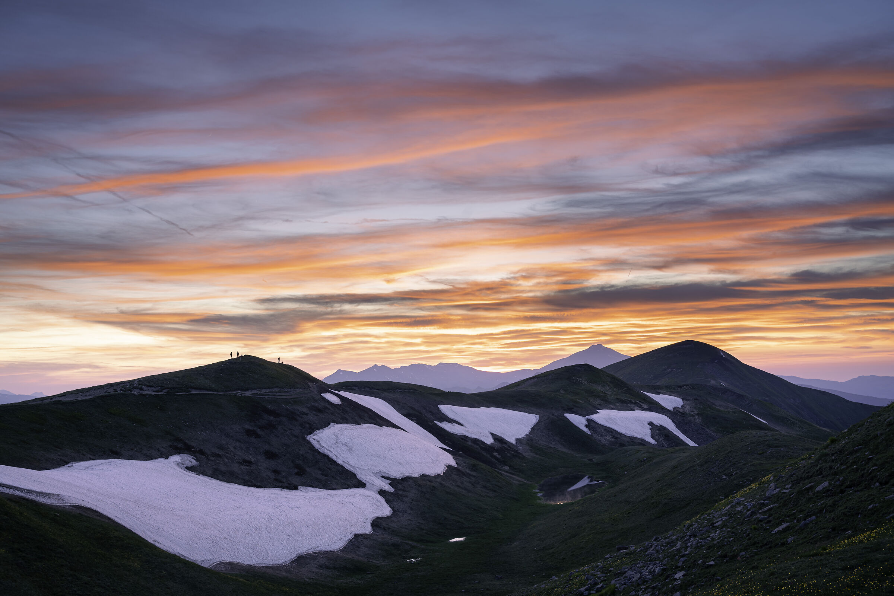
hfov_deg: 55.8
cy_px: 298
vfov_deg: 38.9
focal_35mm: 34
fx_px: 844
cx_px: 447
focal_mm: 34
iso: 100
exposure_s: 1/6
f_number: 8
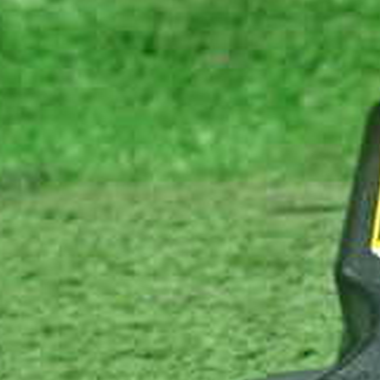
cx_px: 559
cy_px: 354
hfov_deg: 16.2
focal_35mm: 99
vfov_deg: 17.3
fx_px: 1230
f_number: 2.3
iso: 400
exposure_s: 1/125
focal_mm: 5.5
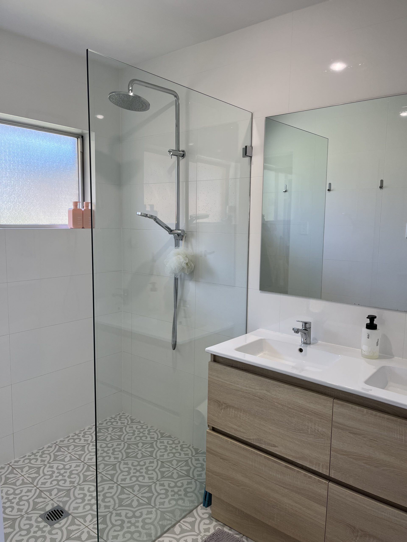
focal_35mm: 26
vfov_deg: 67.3
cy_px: 271
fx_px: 408
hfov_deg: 53.1
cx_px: 204
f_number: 1.6
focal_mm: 5.1
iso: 64
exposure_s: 1/123
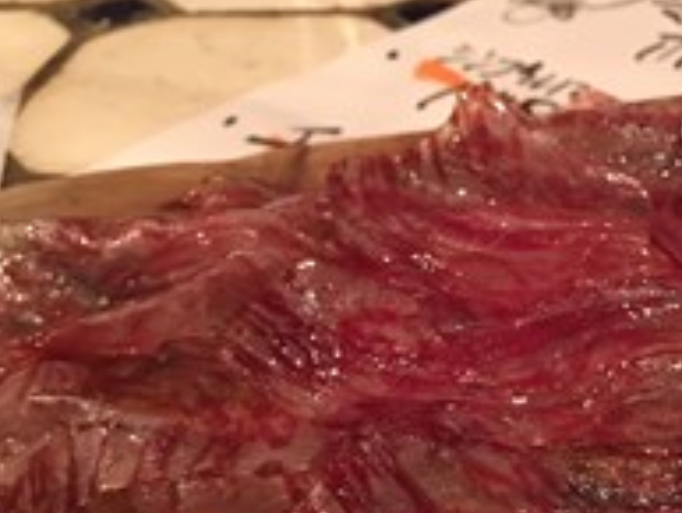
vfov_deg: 24.1
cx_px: 594
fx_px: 1183
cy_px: 407
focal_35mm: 60
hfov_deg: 30.9
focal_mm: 4.15
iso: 125
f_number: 2.2
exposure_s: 1/4
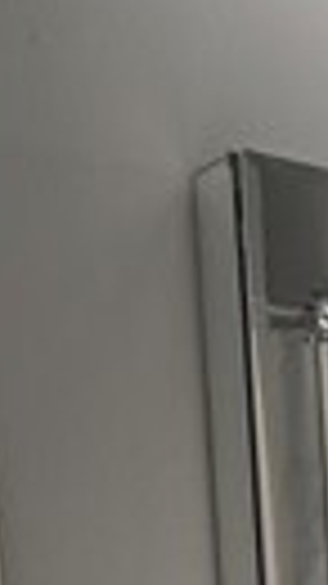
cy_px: 734
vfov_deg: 25.0
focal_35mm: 75
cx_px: 885
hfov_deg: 11.7
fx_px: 1161
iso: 80
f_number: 2.2
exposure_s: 1/120
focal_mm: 2.22
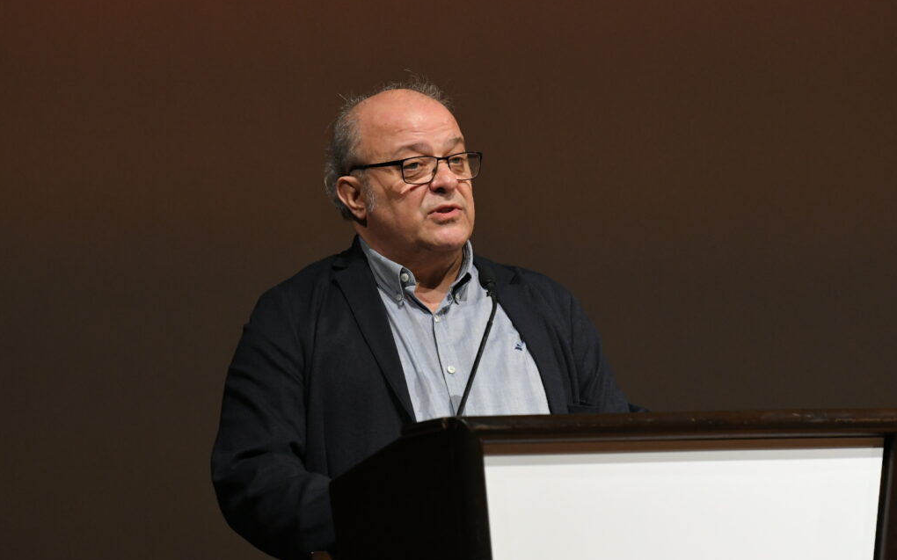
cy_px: 267
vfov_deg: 4.3
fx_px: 7503
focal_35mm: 307
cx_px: 448
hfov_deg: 6.8
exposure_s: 1/250
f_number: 4
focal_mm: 200
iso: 2500
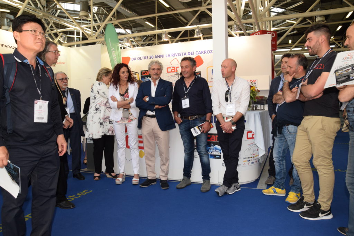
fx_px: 251
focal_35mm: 26
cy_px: 118
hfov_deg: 70.4
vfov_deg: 50.4
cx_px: 177
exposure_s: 1/125
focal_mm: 17
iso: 800
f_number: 7.1
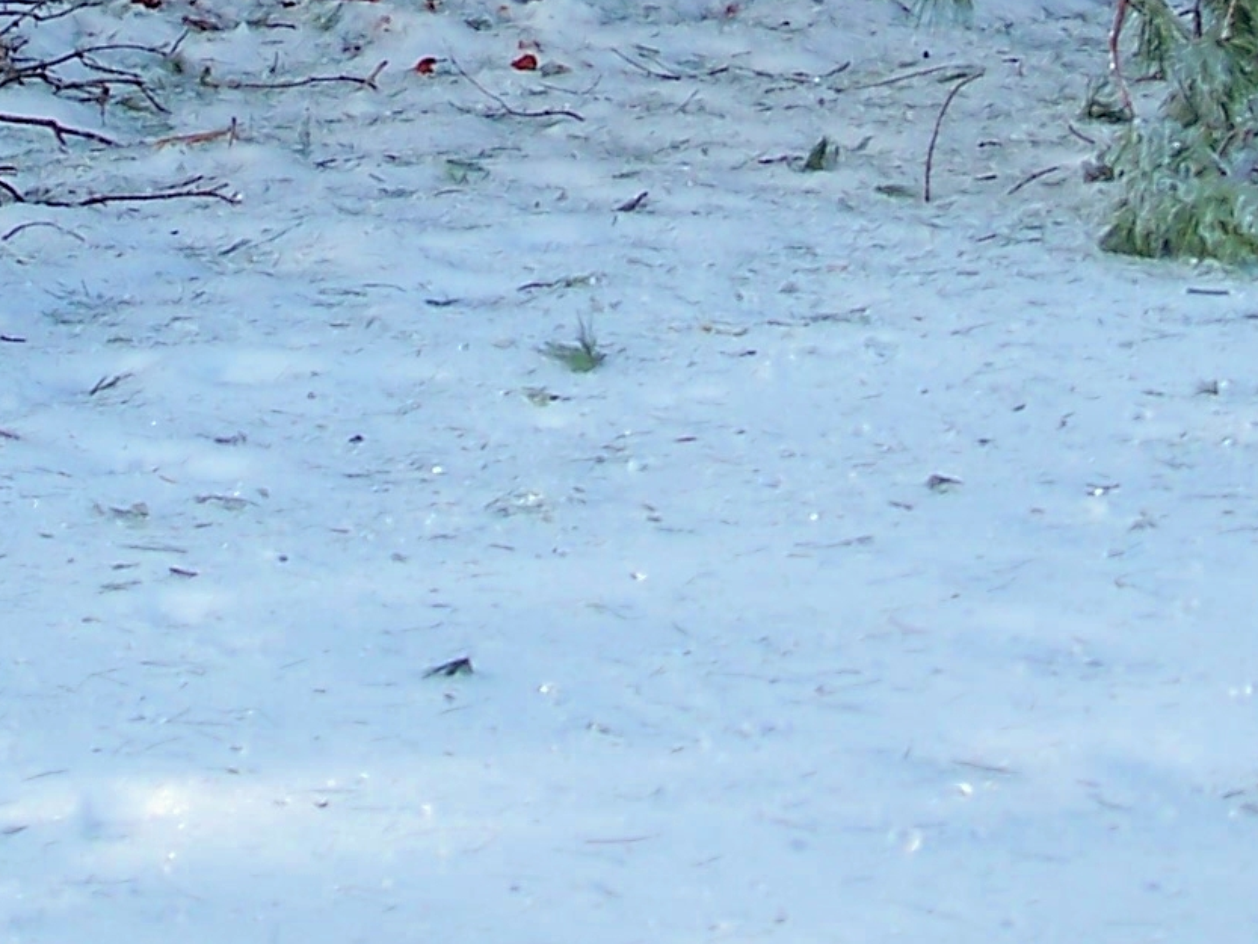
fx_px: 5270
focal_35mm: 145
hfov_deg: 13.6
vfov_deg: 9.8
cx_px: 406
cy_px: -612
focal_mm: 7.8
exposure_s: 1/200
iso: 64
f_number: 2.8
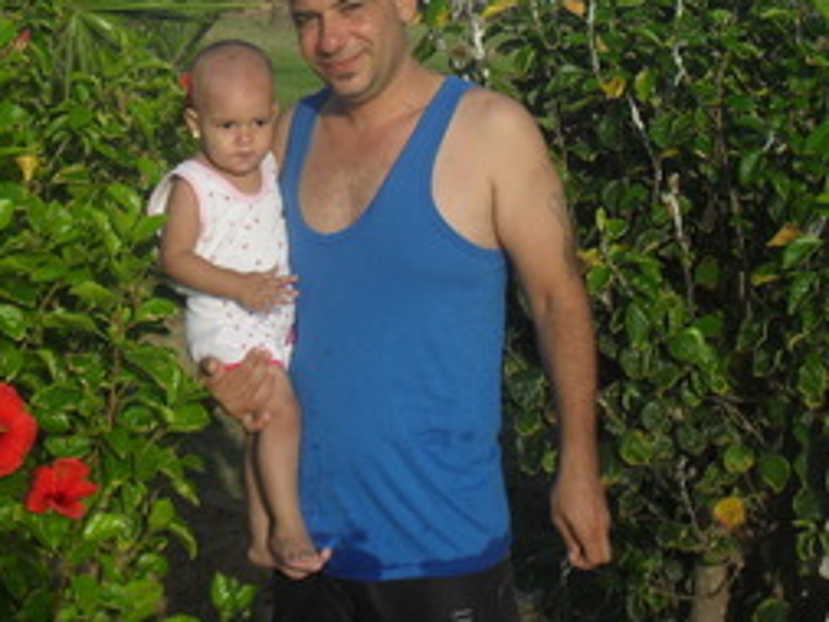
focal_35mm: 90
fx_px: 2156
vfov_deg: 16.4
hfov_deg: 21.6
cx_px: 246
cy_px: 164
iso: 100
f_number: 4.3
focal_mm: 10.1
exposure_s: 1/750
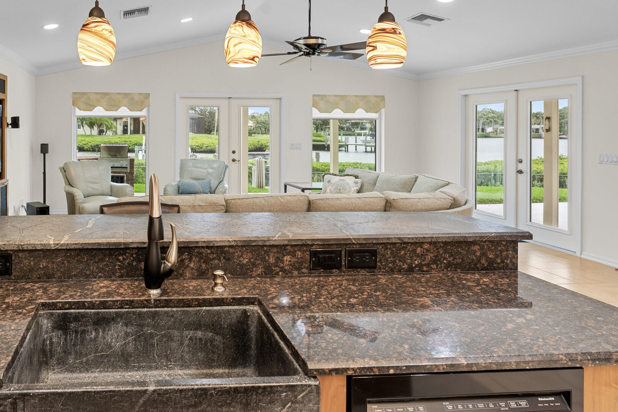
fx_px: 446
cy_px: 125
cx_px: 165
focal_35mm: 26
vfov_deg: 48.4
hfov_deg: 65.7
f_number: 7.1
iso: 500
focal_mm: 17
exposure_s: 1/3
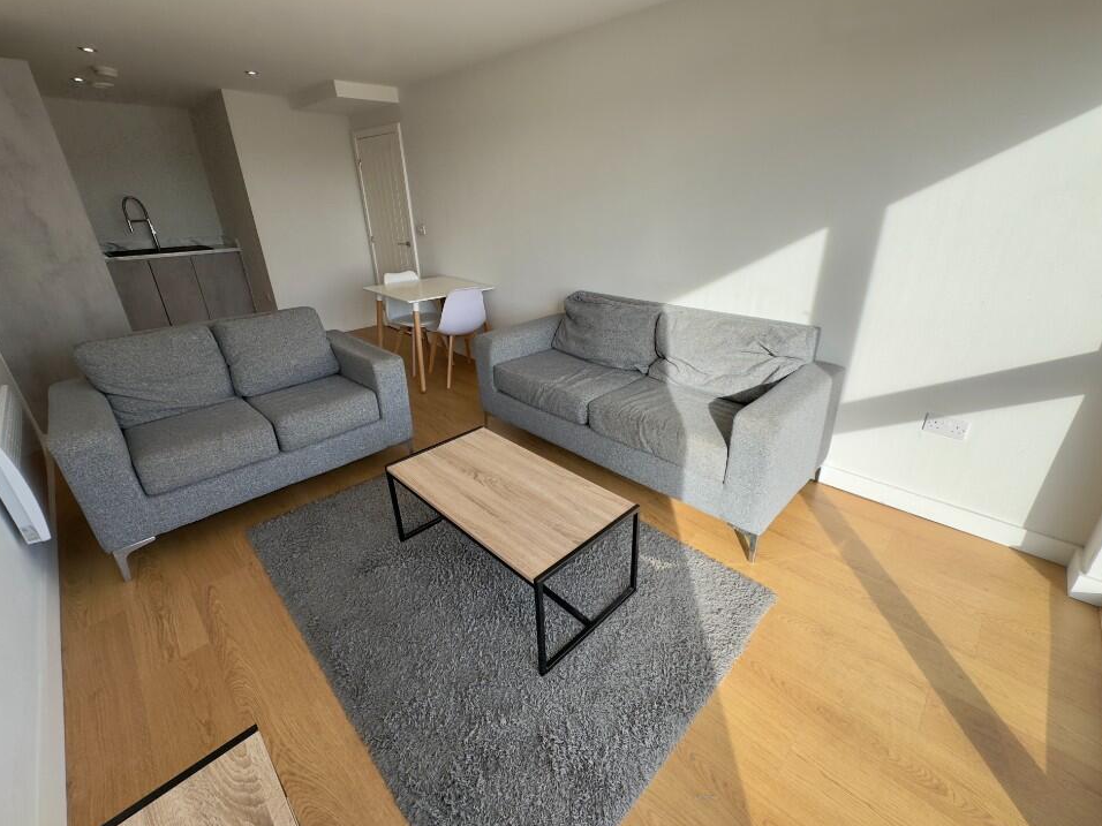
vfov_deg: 81.7
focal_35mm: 15
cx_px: 566
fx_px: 478
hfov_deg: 98.1
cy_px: 393
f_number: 2.2
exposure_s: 1/349
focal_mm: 2.22
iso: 40
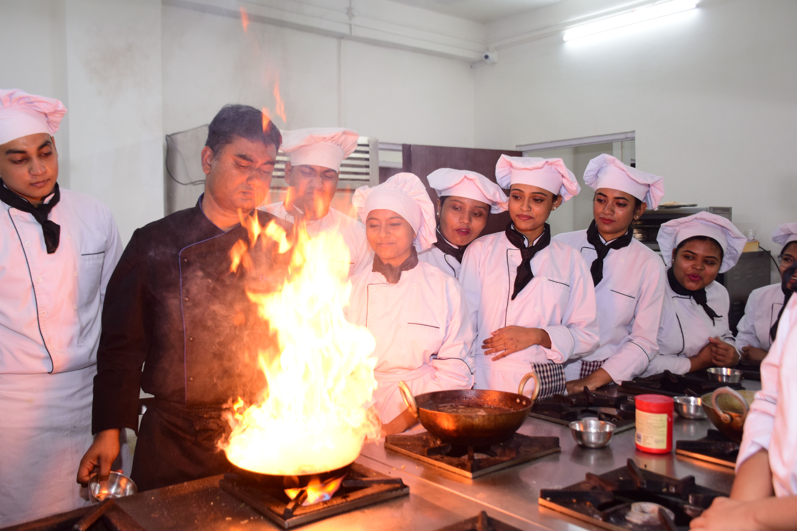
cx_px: 398
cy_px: 266
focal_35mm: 33
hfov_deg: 57.2
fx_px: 731
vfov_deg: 40.0
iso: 800
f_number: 3.5
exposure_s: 1/100
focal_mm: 22
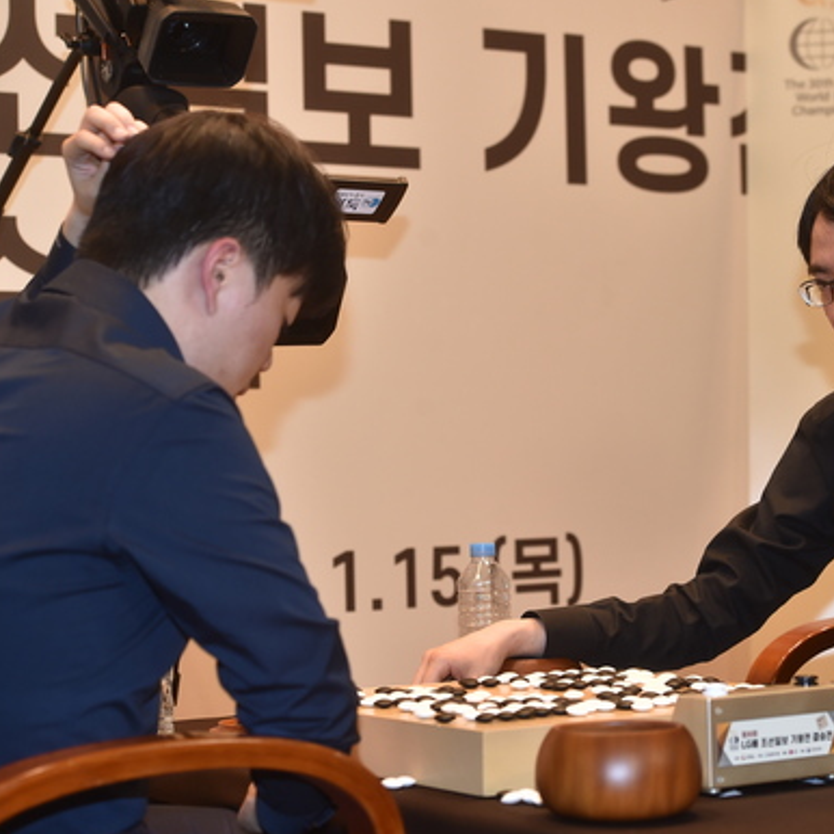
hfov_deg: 19.0
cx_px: 544
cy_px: 416
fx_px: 2480
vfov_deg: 19.1
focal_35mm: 91
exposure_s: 1/125
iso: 800
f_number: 4.5
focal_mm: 70
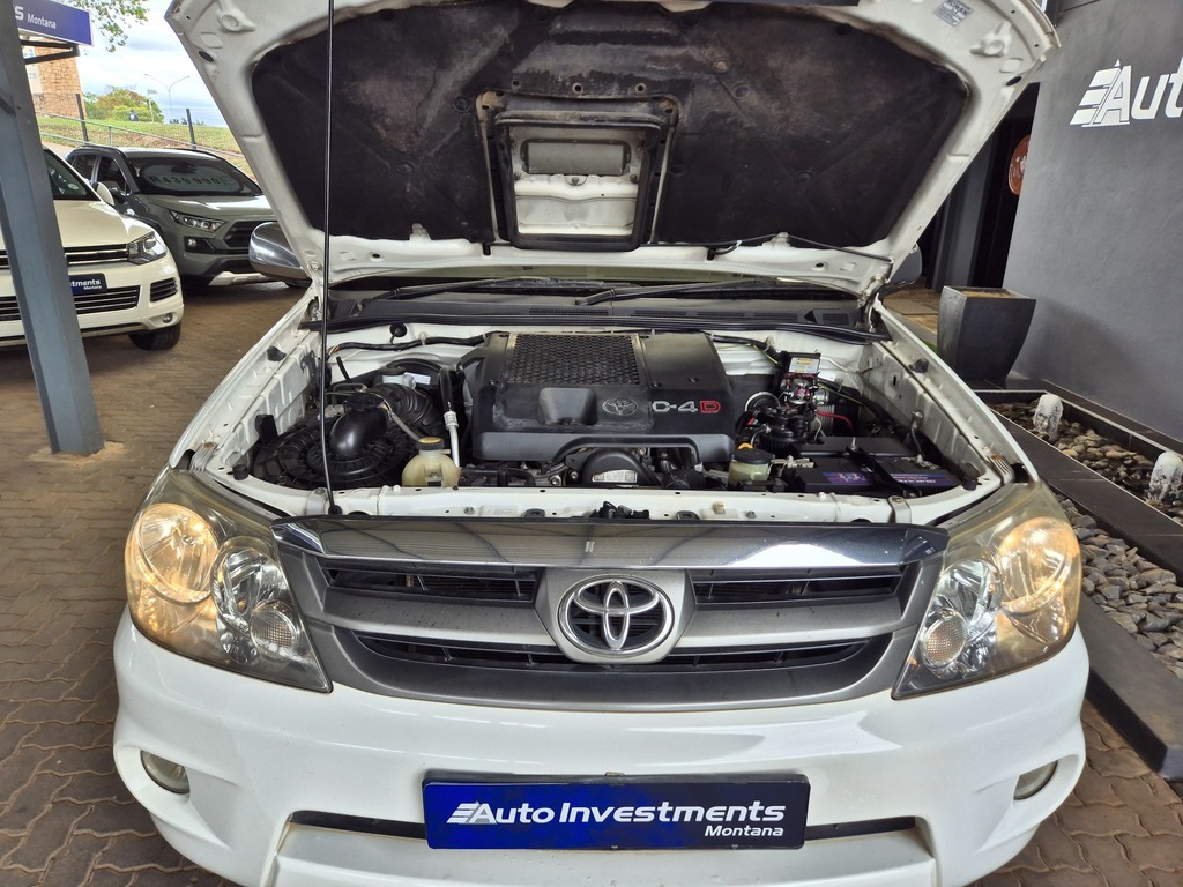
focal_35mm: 23
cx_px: 592
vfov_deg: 58.9
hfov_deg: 73.9
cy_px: 444
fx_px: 786
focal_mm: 5.4
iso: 25
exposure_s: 1/213
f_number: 1.8
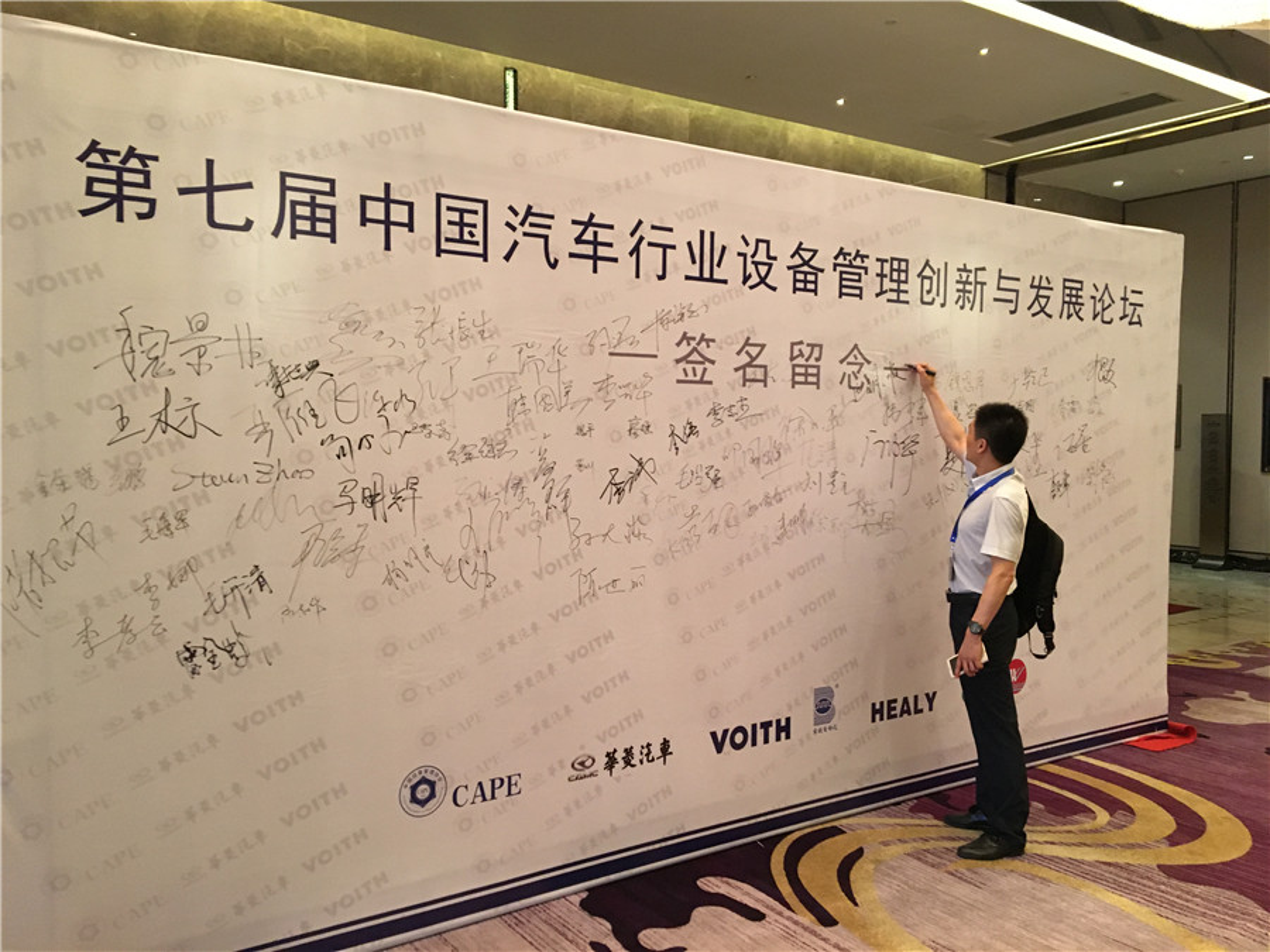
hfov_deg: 61.7
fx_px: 1064
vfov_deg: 48.2
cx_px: 635
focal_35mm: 29
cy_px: 476
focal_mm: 4.15
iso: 200
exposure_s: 1/20
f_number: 2.2
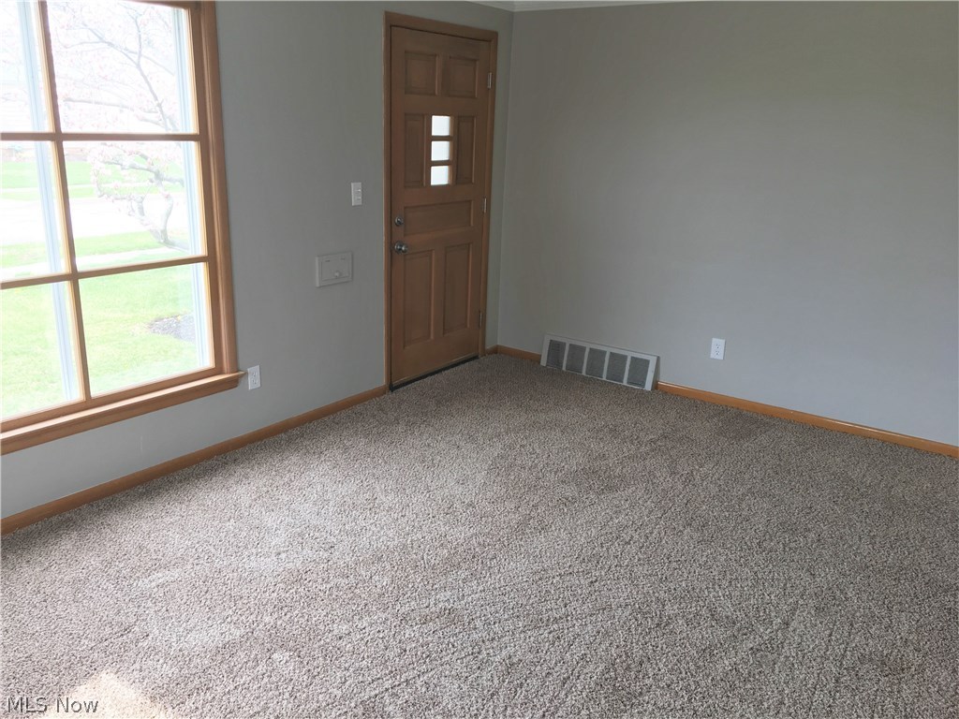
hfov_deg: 61.7
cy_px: 360
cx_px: 480
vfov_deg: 48.2
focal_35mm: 29
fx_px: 803
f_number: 2.2
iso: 25
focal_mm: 4.15
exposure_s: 1/120
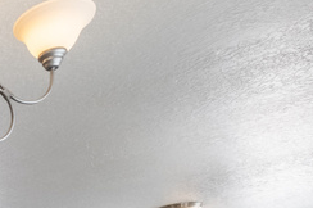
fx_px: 547
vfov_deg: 17.4
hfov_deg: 19.6
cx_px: -296
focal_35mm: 63
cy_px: 379
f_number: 8
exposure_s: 1/160
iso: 320
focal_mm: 10
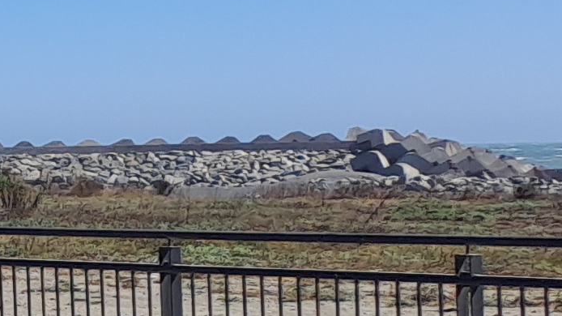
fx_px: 2339
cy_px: 204
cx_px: -975
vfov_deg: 7.7
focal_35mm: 157
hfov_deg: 10.7
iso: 32
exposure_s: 1/1517
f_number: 1.8
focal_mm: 4.65
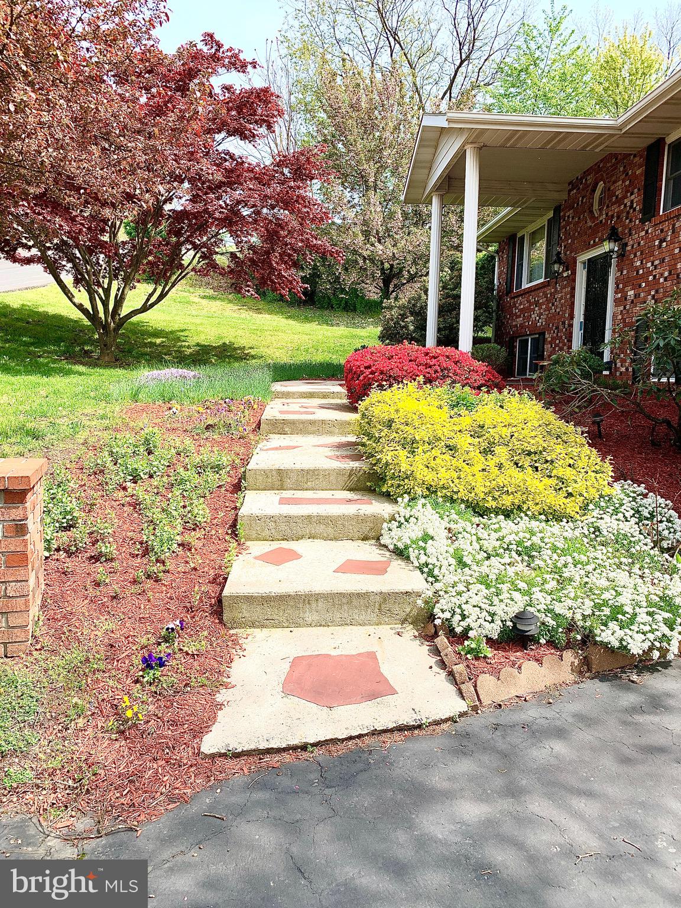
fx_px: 682
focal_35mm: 26
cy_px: 454
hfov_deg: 53.1
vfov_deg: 67.3
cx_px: 340
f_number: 1.8
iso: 25
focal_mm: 4.25
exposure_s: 1/1314
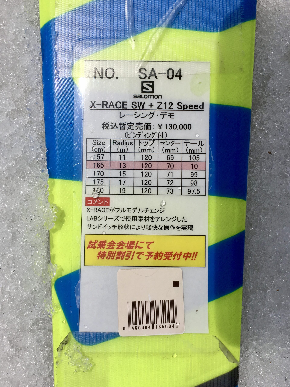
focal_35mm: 29
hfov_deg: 48.2
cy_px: 194
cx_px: 145
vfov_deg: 61.7
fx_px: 324
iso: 25
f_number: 2.2
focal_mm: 4.15
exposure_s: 1/5128
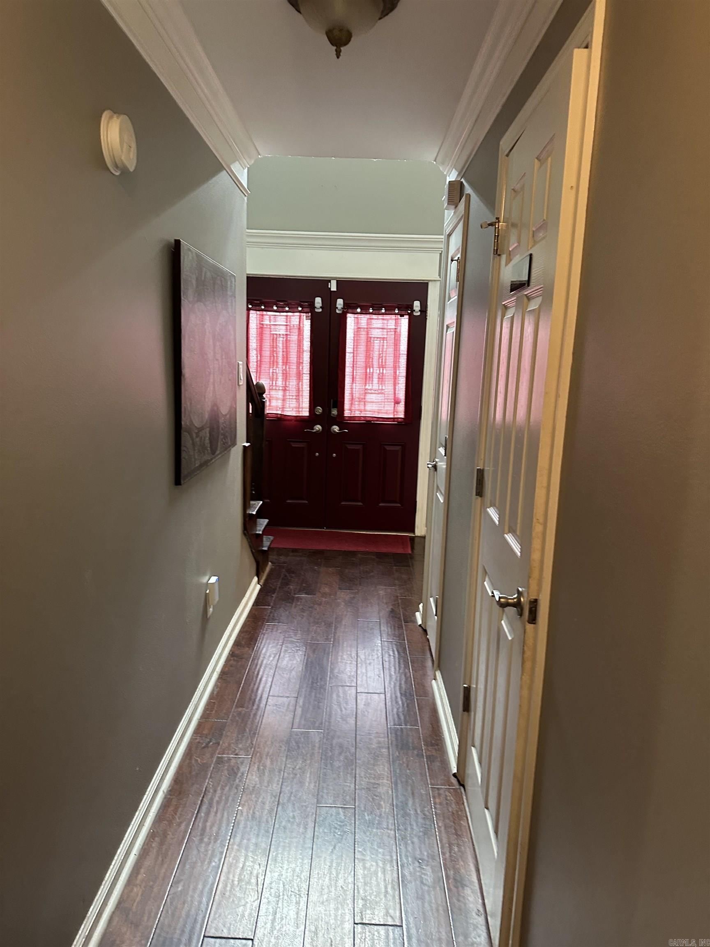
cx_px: 355
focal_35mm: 24
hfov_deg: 56.8
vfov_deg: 71.6
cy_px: 474
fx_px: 656
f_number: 1.78
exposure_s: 1/60
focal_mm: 6.86
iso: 500
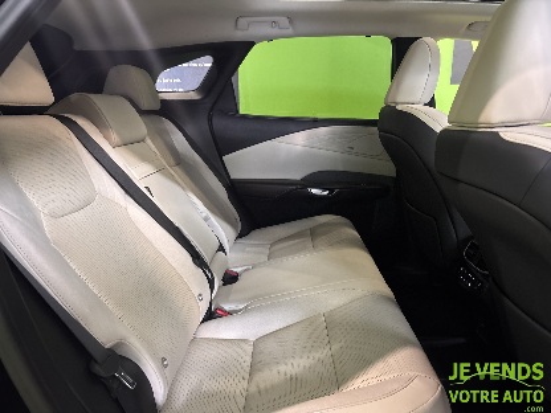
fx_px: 414
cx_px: 276
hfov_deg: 67.3
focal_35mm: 26
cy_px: 206
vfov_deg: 53.1
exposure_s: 1/40
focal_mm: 5.96
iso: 640
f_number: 1.6
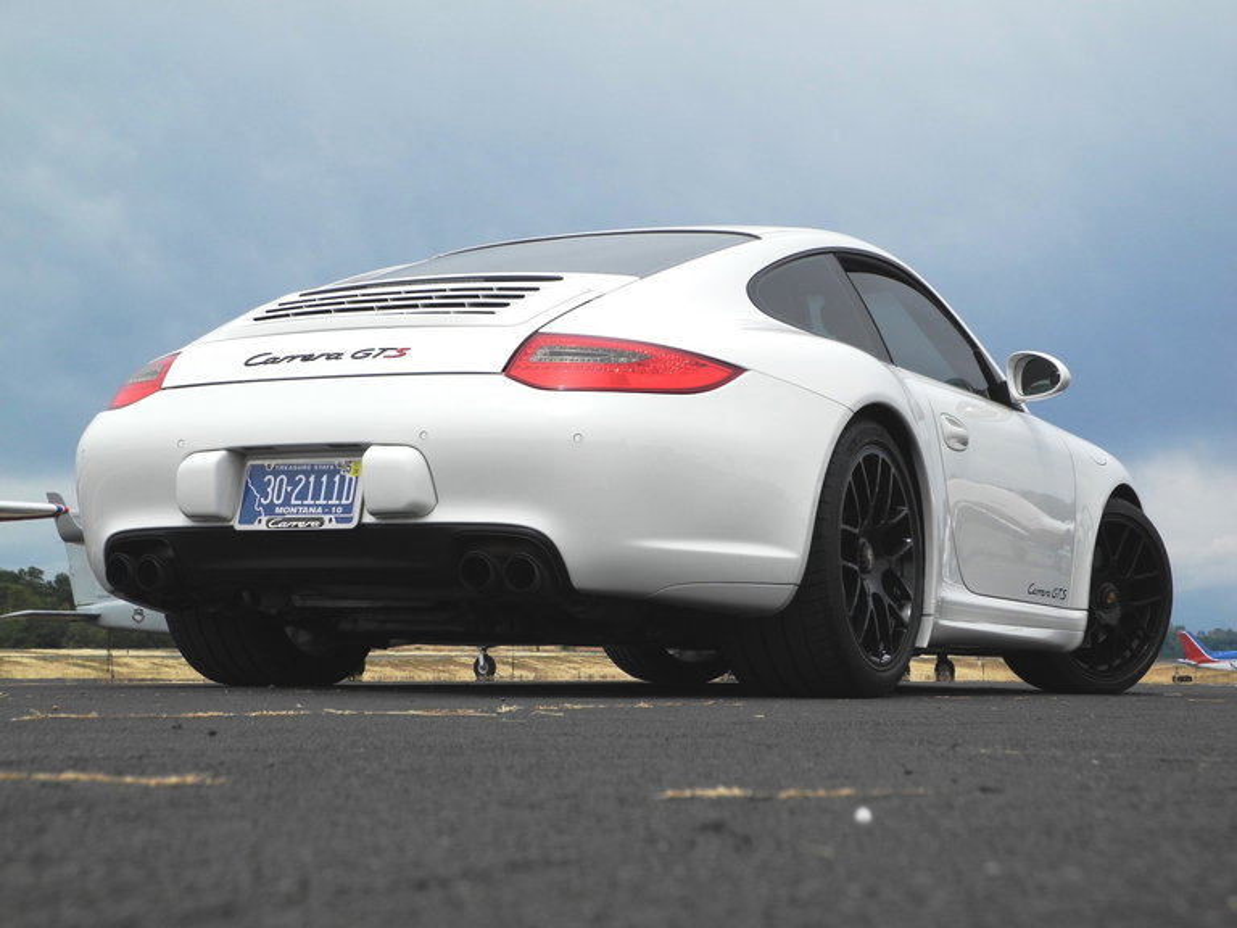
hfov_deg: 28.6
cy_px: 464
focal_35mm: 68
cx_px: 618
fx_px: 2430
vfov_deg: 21.6
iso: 100
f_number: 4.5
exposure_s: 1/1000
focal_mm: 14.5
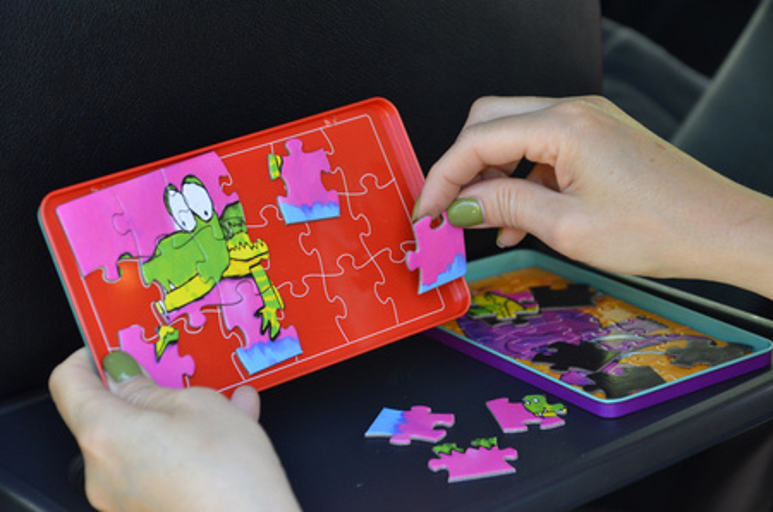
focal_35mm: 120
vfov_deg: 11.4
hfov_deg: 17.1
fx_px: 2571
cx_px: 386
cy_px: 256
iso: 640
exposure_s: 1/125
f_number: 5.3
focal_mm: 80
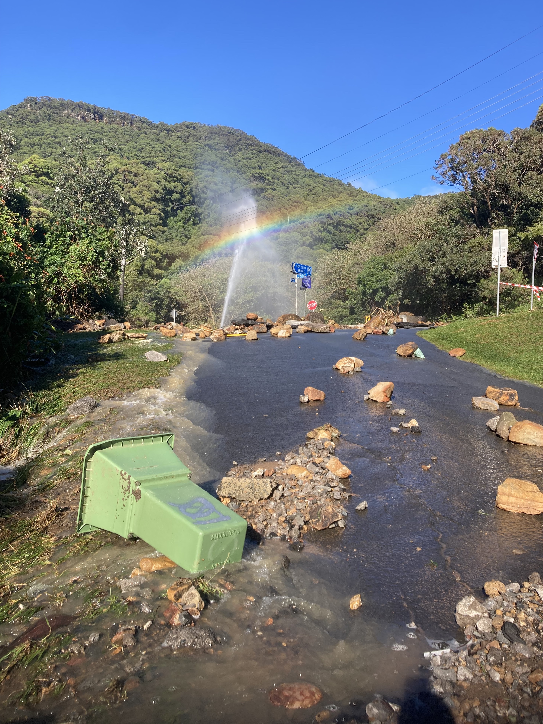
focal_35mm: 29
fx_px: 607
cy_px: 356
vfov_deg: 61.7
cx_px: 281
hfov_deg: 48.2
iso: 20
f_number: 1.8
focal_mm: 3.99
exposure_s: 1/889
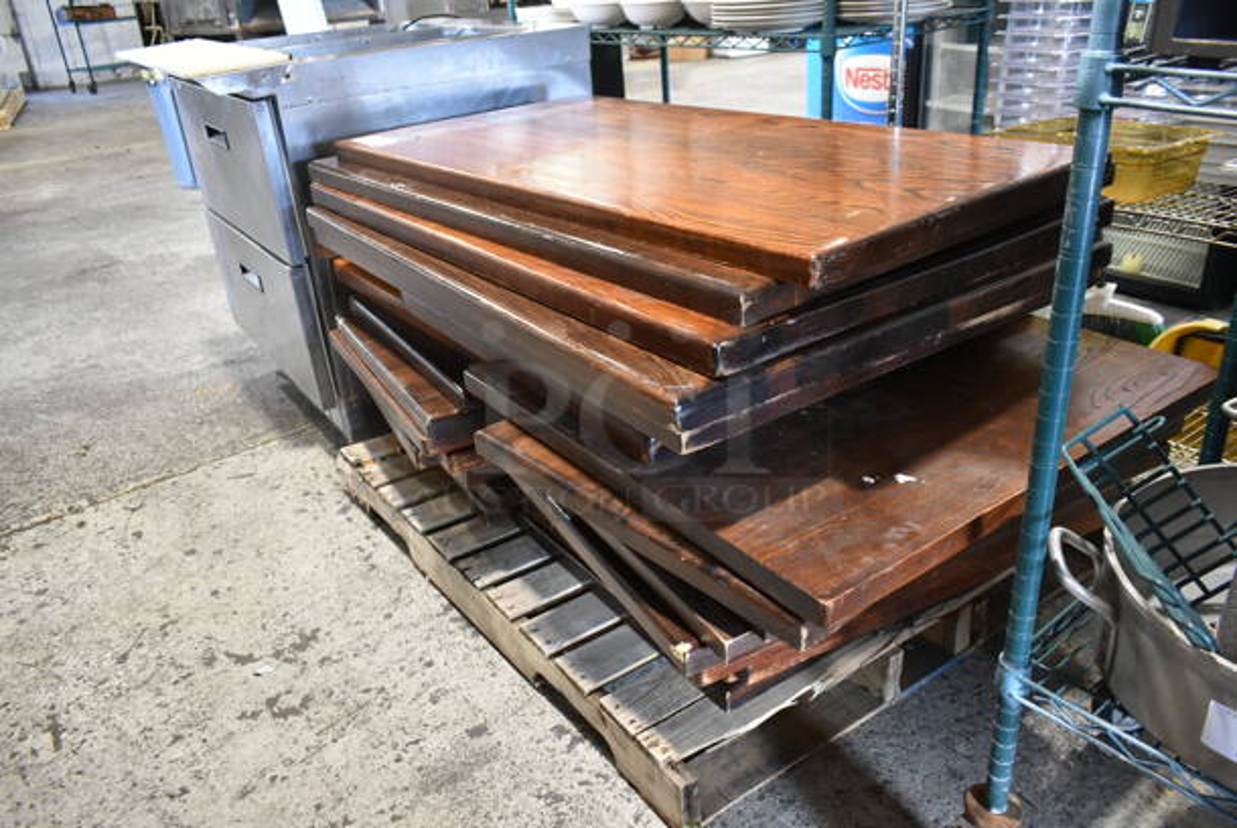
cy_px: 414
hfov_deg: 67.3
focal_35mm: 27
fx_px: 929
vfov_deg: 48.0
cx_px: 618
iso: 1250
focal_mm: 18
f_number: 3.5
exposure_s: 1/30
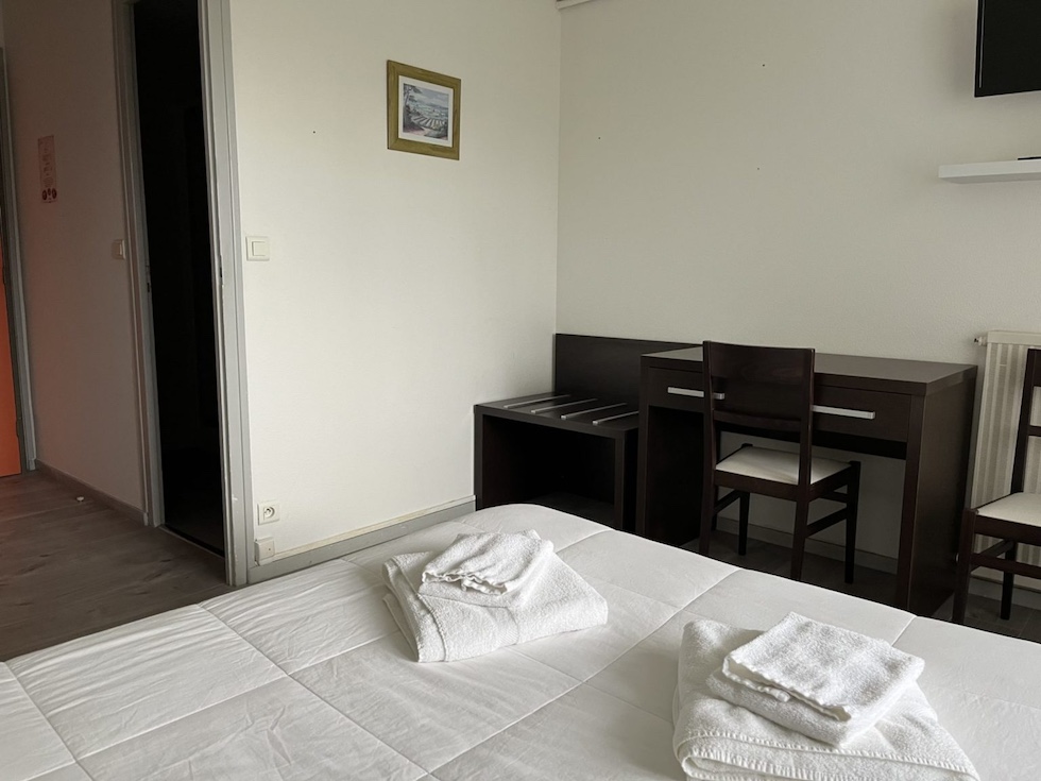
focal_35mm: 26
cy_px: 390
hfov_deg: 67.3
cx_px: 520
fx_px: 782
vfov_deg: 53.1
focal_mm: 5.1
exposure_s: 1/63
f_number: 1.6
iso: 125
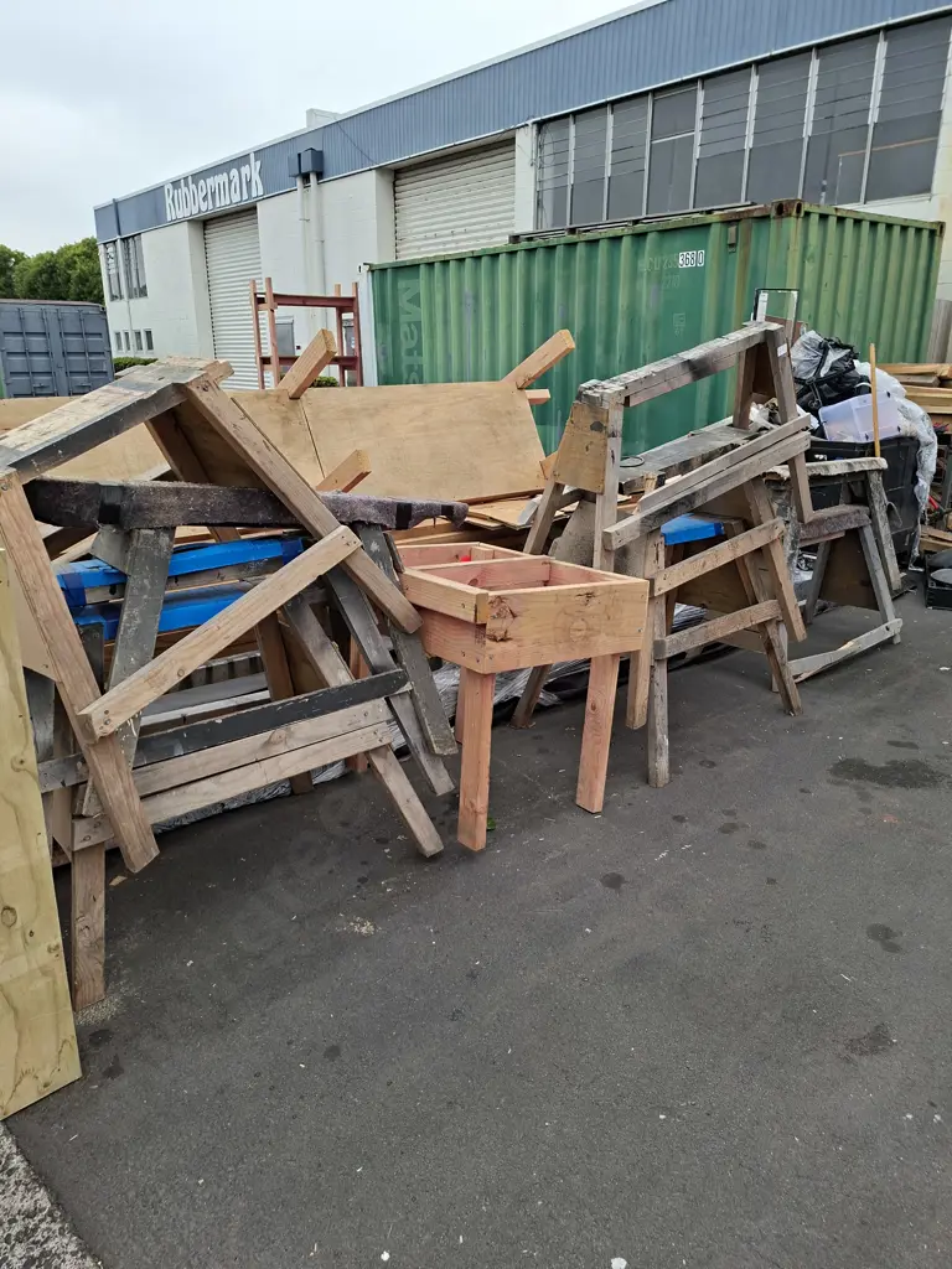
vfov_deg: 73.9
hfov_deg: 58.9
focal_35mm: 23
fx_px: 843
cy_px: 634
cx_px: 476
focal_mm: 5.54
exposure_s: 1/463
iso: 50
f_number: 1.8
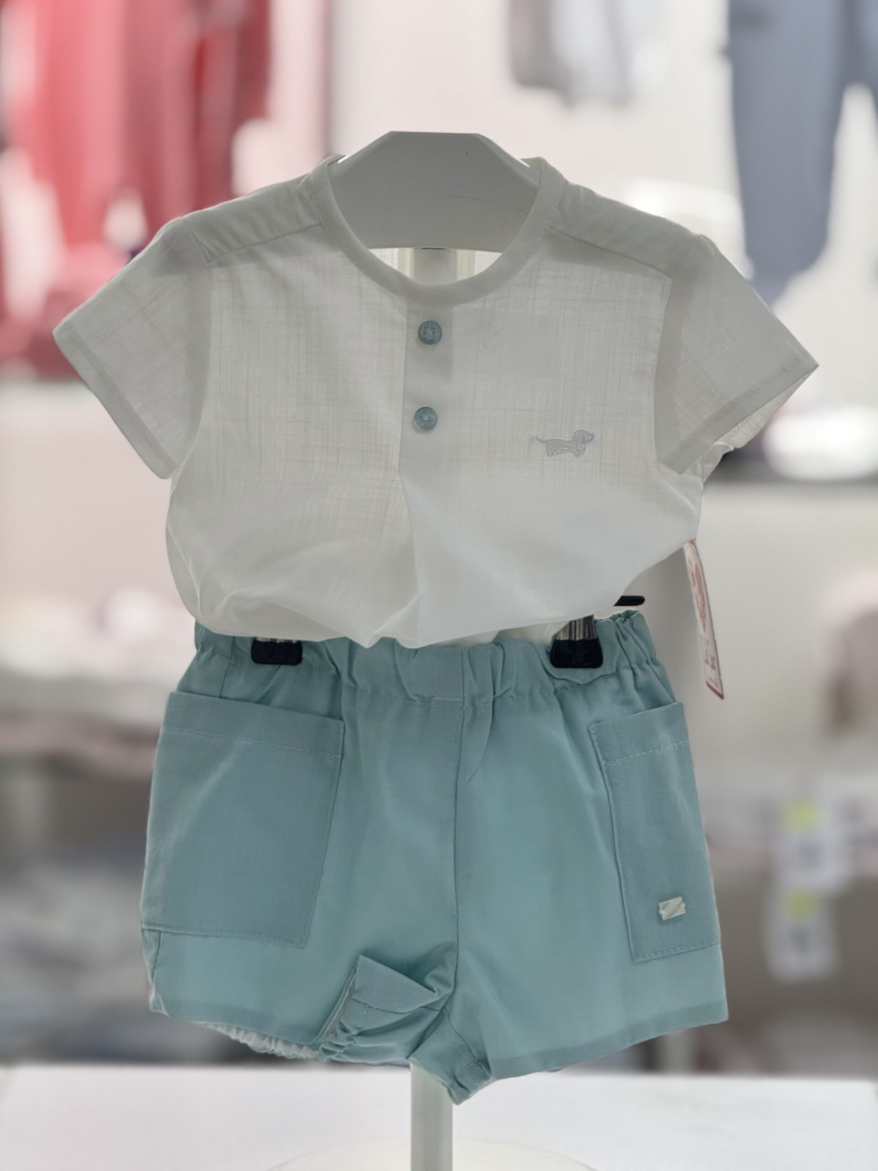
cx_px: 439
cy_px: 586
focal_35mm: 120
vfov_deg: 16.4
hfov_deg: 12.3
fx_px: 4058
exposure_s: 1/100
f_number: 2.8
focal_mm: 15.66
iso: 160
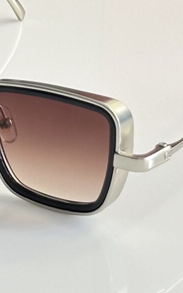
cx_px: -21
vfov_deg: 9.2
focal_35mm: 222
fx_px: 1771
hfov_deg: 5.9
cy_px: -118
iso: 125
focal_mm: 6.86
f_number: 1.78
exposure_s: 1/60
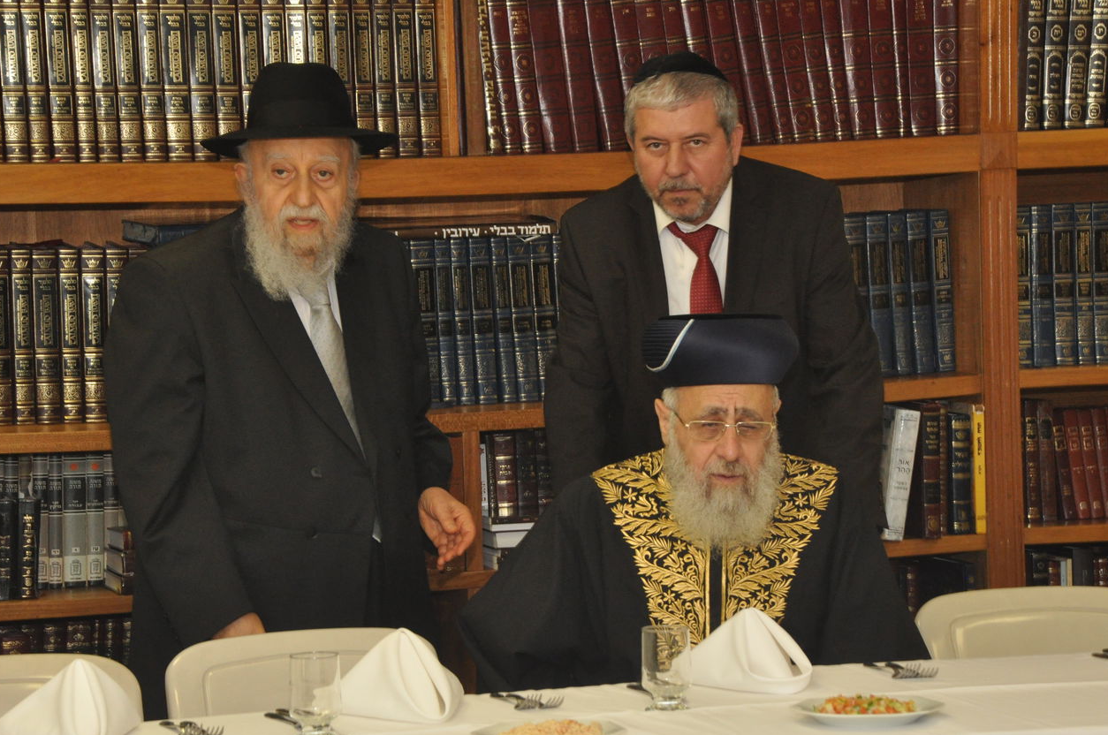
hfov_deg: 16.3
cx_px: 549
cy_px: 408
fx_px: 3858
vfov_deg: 10.9
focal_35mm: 126
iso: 1250
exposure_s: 1/60
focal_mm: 75
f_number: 7.1
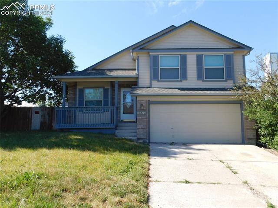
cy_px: 104
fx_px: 241
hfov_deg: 60.0
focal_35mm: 30
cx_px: 139
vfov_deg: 46.7
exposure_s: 1/640
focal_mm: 5.3
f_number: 3.2
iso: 125
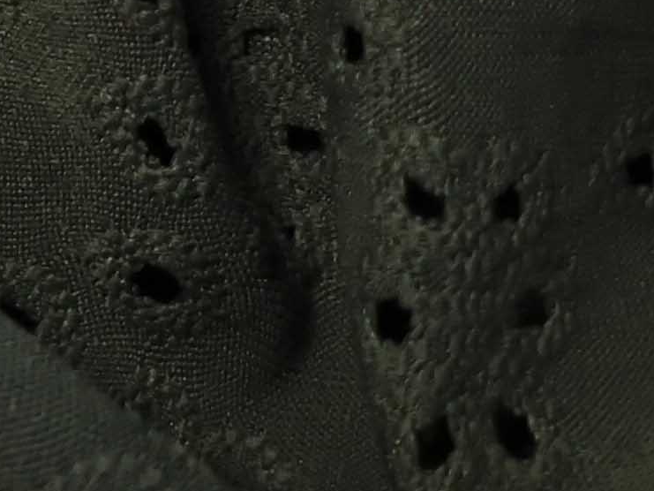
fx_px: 2551
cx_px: -276
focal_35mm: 135
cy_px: -524
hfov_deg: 13.9
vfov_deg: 10.1
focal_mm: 4.5
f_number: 2
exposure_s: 1/60
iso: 100
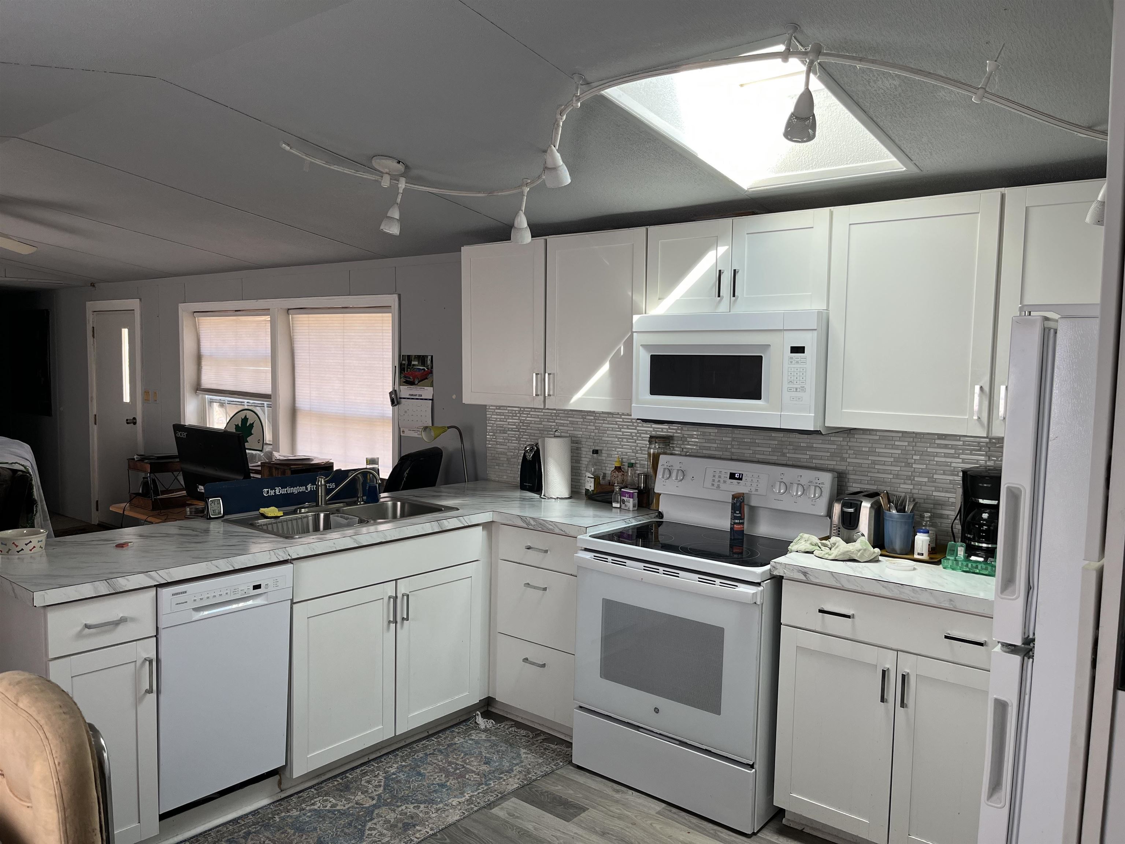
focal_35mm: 26
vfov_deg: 53.1
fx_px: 845
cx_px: 562
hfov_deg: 67.3
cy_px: 422
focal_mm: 5.1
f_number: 1.6
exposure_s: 1/122
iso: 64
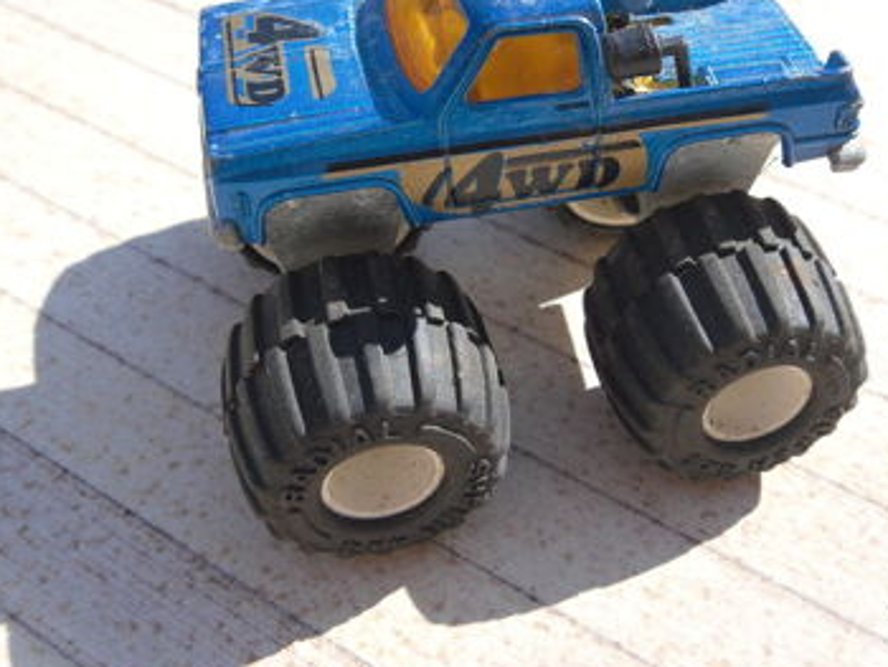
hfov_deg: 39.6
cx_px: 477
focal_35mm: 48
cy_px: 246
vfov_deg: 30.2
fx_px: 1232
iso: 80
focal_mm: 6.3
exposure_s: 1/112
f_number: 8.2
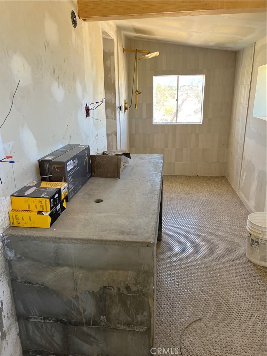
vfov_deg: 67.3
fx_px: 267
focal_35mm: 26
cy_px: 178
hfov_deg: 53.1
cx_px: 134
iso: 64
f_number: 1.5
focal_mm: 5.7
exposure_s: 1/143
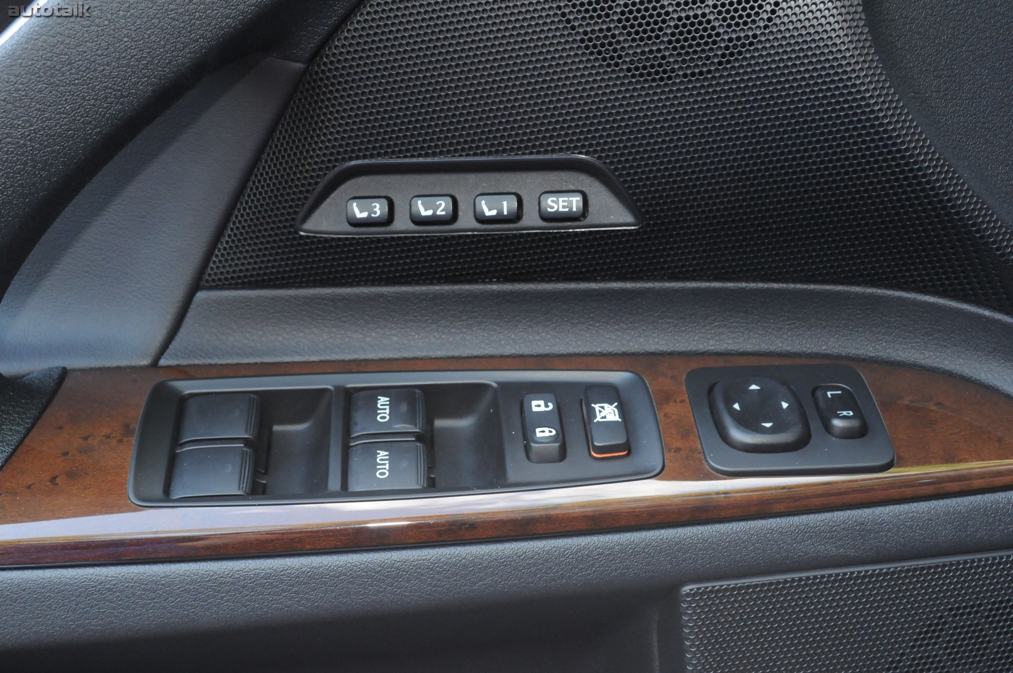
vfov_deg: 26.4
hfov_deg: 38.9
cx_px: 506
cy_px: 336
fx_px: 1433
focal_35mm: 51
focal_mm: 34
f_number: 8
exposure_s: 1/60
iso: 1250
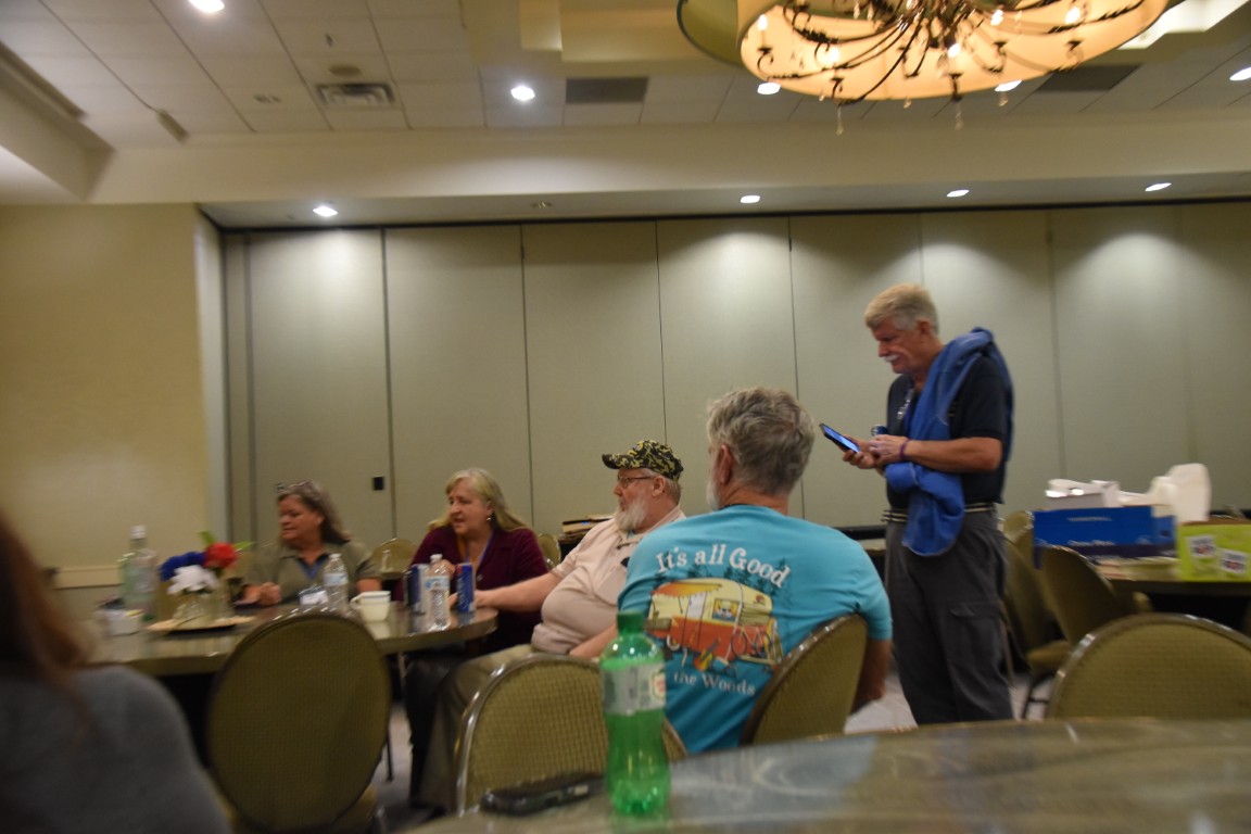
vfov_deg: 36.9
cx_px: 626
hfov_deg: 53.1
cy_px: 417
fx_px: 1251
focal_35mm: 36
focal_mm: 24
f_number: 3.8
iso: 2000
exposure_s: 1/60
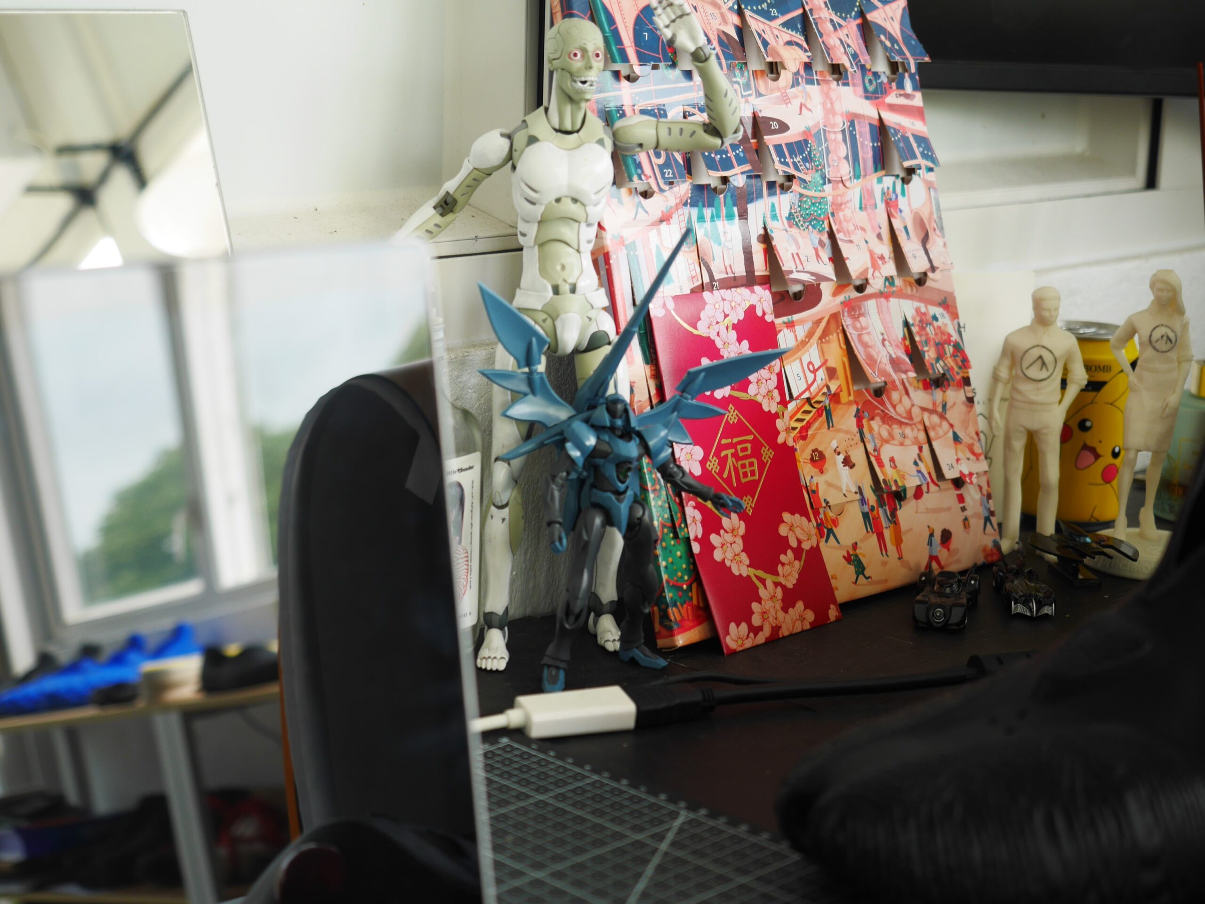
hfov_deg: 32.2
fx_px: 2089
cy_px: 452
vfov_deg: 24.4
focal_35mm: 60
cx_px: 602
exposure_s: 1/125
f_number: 2.8
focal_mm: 30
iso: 200
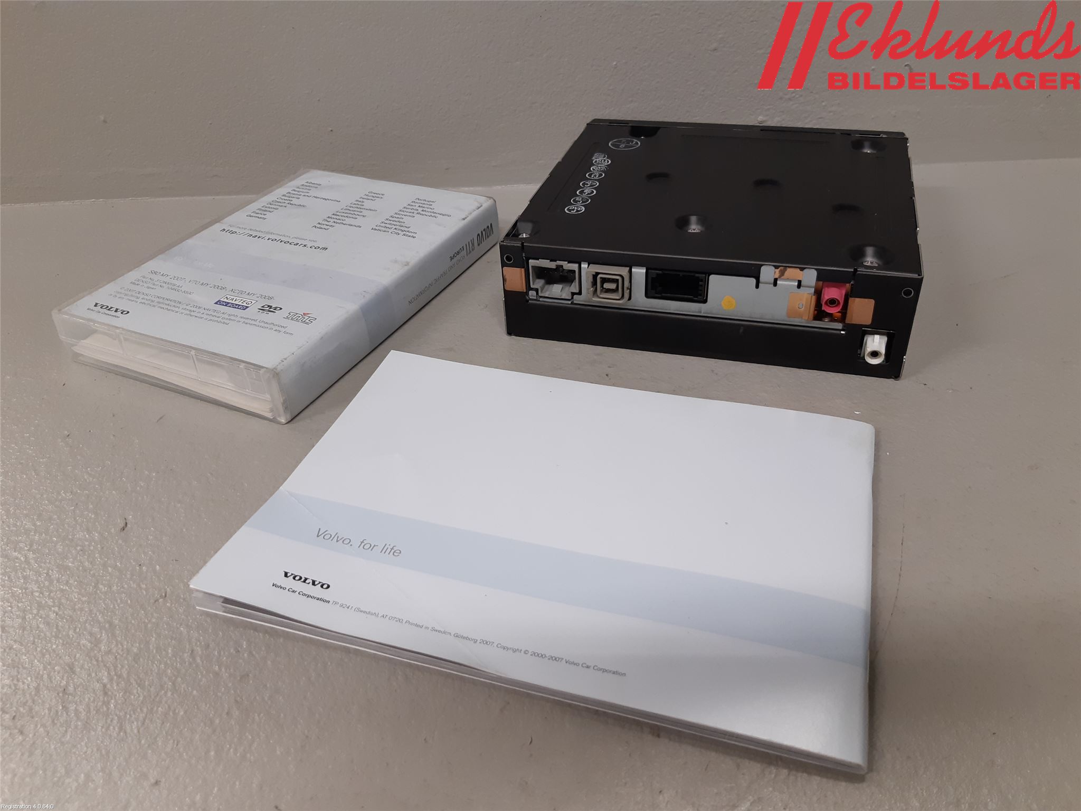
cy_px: 406
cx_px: 540
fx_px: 812
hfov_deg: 67.3
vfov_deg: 53.1
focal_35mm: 26
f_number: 1.7
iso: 100
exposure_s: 1/60
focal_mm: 3.93
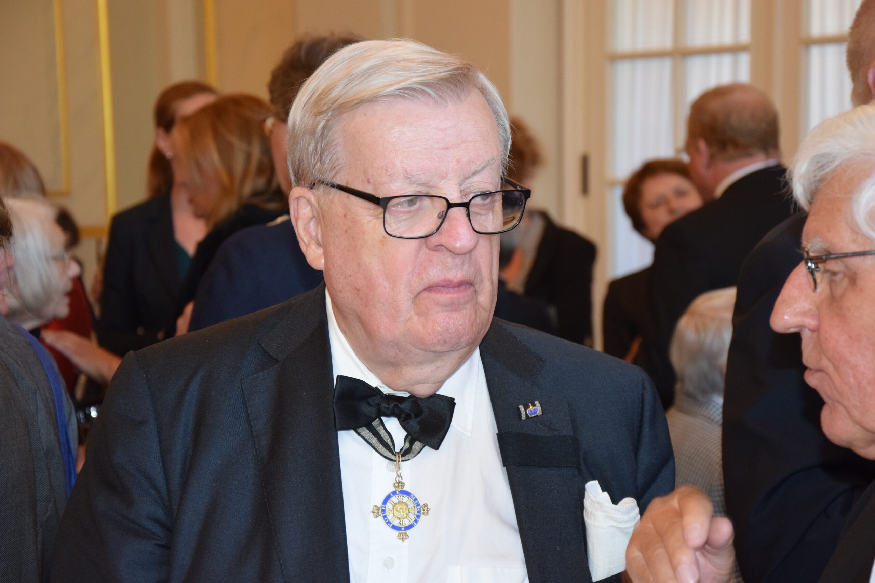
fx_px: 2260
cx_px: 438
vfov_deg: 14.7
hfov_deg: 21.9
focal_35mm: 93
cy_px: 292
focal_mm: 62
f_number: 5.3
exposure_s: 1/60
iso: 2000
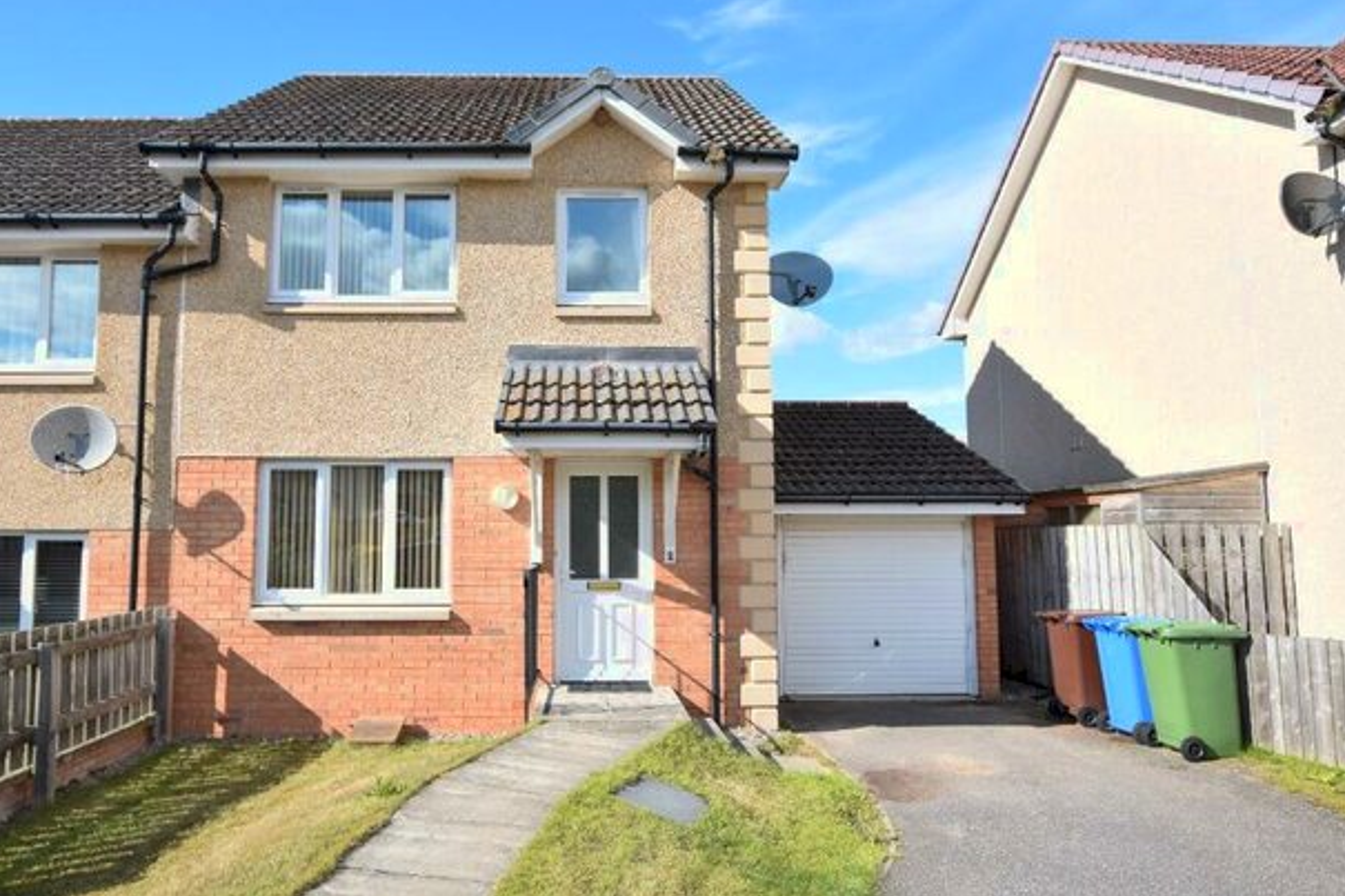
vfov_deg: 56.0
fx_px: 843
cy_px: 457
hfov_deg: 76.9
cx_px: 598
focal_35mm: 23
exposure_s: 1/320
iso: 400
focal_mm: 13
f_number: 9
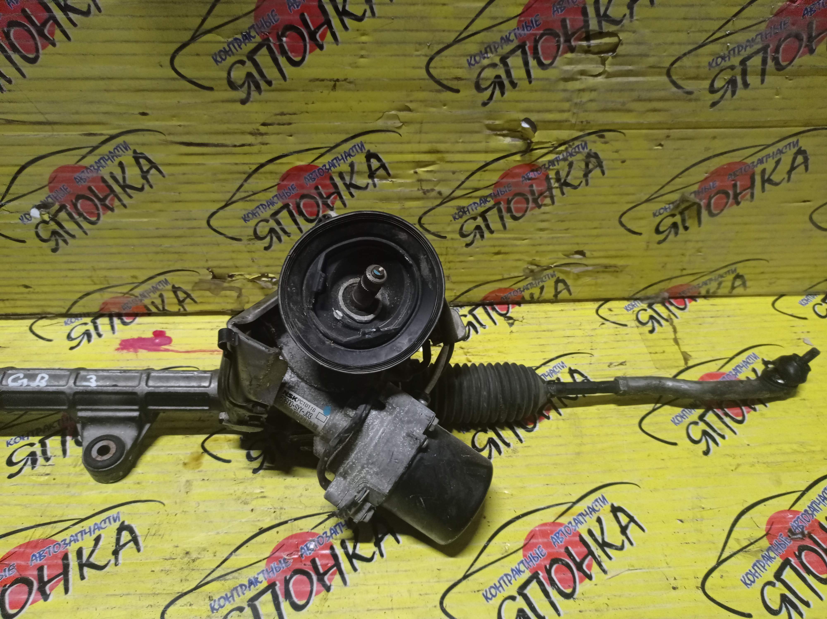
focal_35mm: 28
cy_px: 310
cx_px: 414
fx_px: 668
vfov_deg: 49.7
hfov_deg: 63.5
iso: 645
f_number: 1.79
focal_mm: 4.7
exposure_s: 1/25
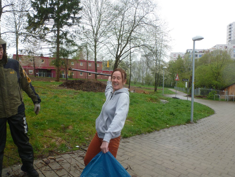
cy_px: 88
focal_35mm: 24
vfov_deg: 56.8
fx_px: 163
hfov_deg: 71.6
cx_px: 118
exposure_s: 1/125
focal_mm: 4.3
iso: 100
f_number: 3.3
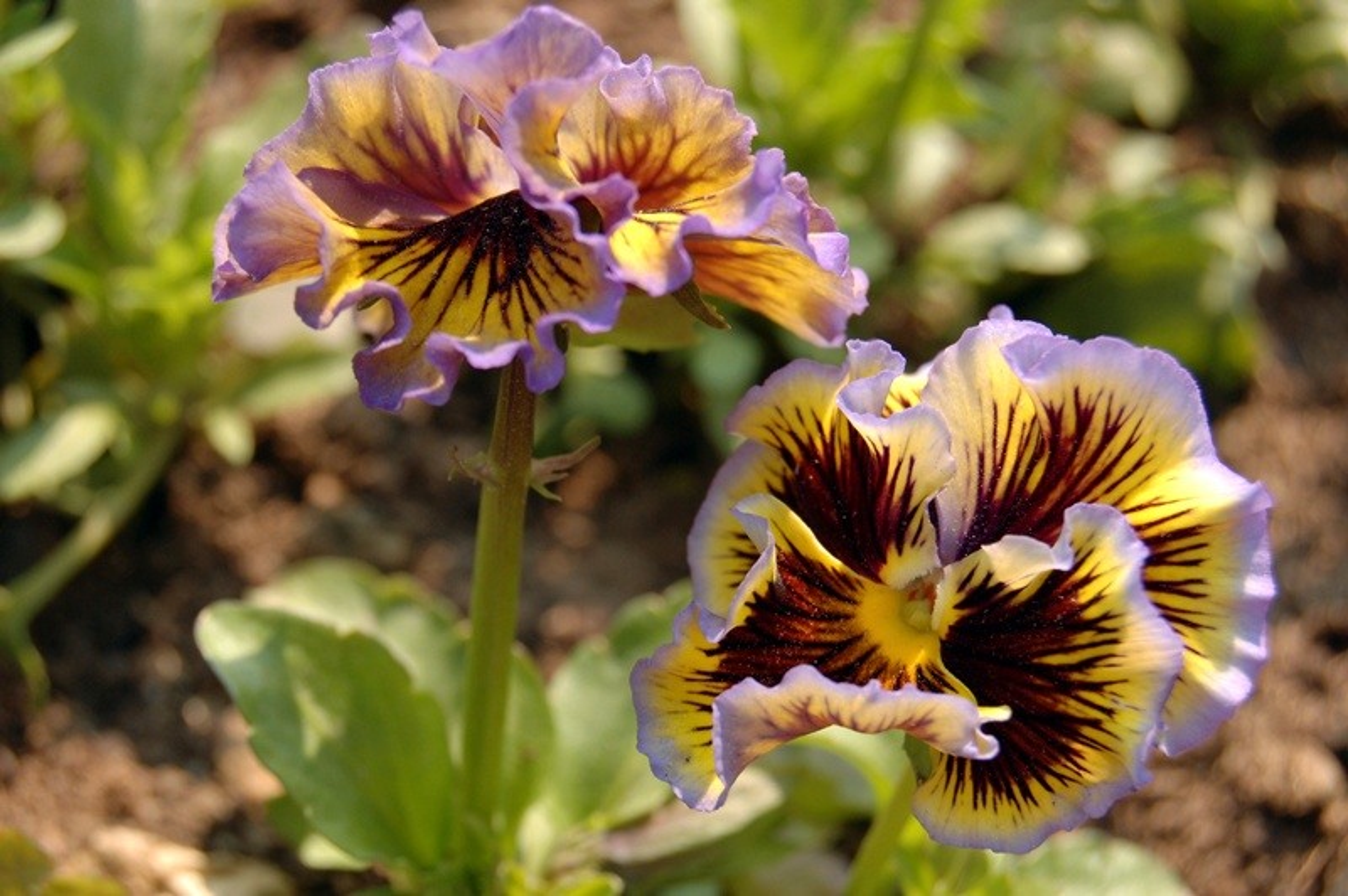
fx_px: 3087
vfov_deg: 16.5
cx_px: 674
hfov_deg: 24.6
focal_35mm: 82
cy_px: 448
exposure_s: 1/320
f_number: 9
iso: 400
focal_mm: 55
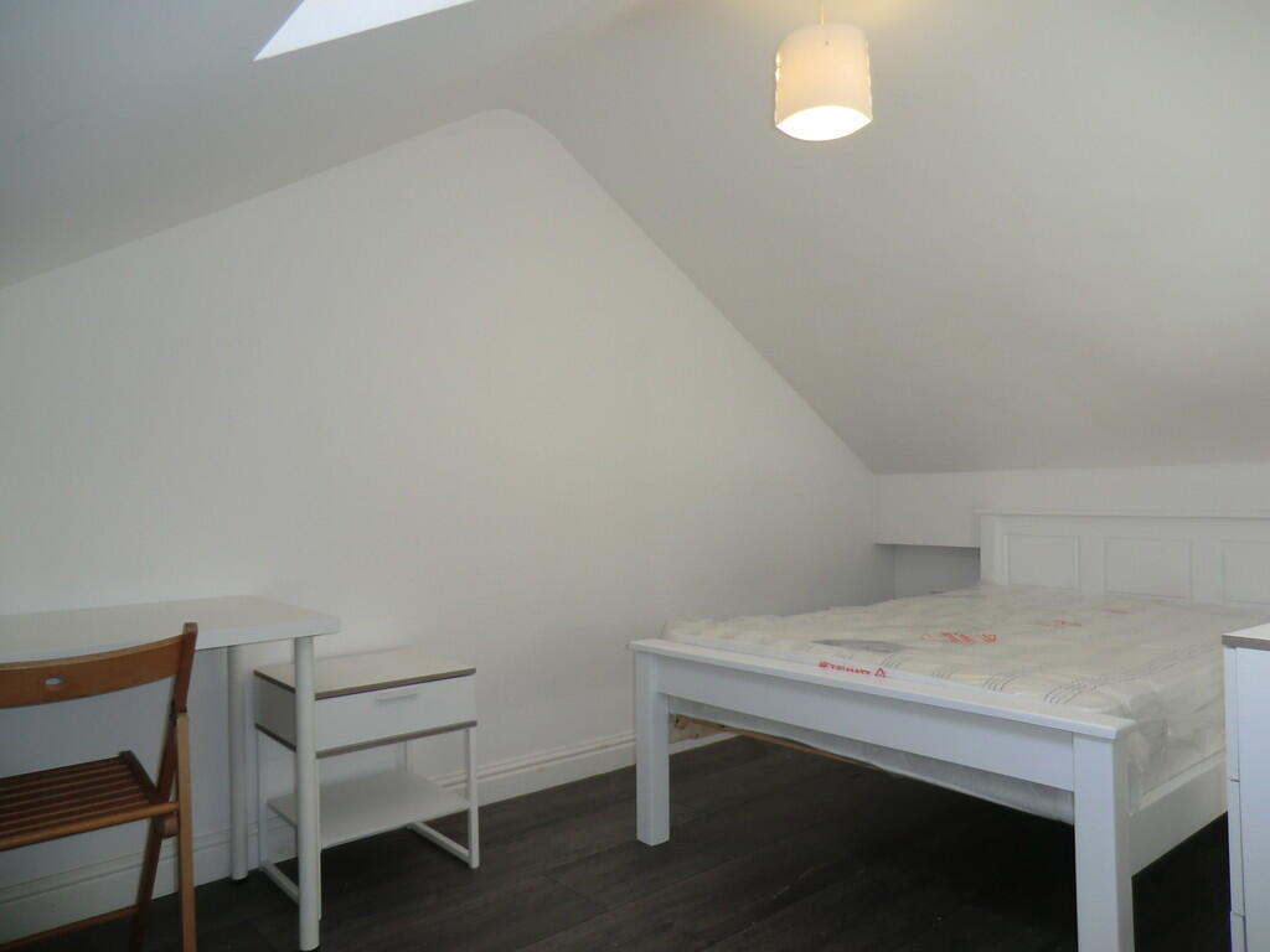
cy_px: 476
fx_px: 881
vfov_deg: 56.8
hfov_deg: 71.6
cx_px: 635
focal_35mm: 24
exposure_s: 1/60
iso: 80
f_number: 3.2
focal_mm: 4.3
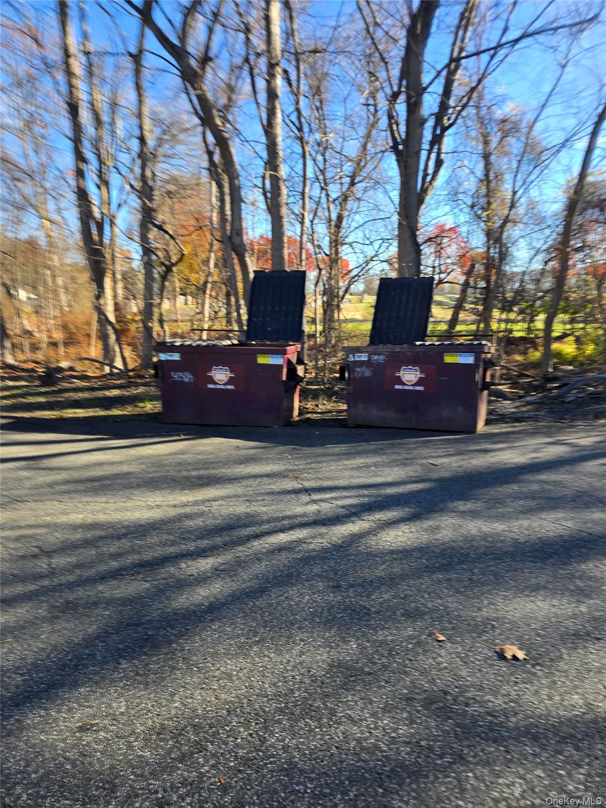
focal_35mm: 23
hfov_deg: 58.9
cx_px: 303
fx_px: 537
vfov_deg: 73.9
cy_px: 404
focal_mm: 6.3
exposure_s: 1/185
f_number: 1.7
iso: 12
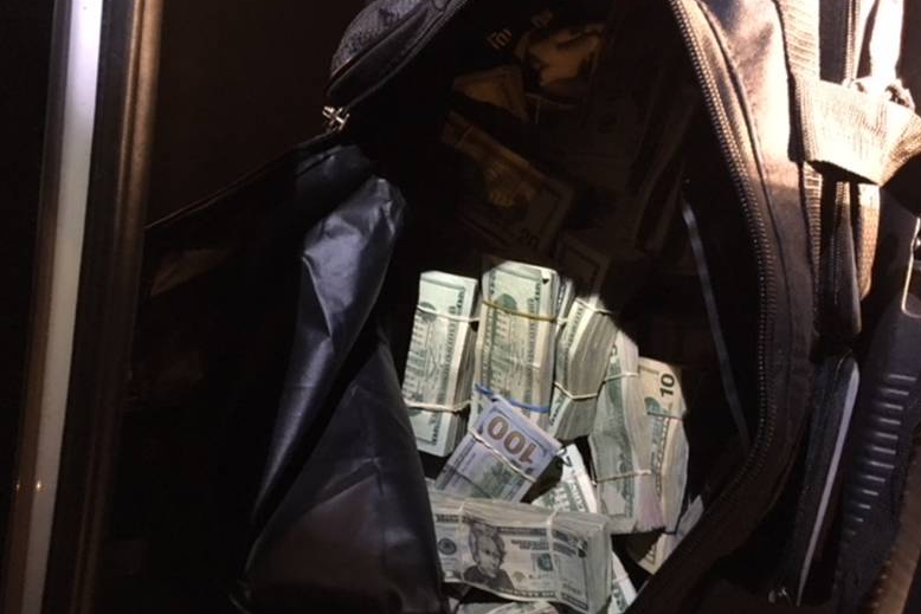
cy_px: 328
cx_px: 455
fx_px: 793
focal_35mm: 31
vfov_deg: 42.3
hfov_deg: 60.3
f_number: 2.2
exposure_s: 1/15
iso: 200
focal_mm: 4.15
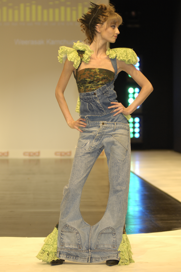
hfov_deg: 11.4
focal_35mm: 120
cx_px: 90
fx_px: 907
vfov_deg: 17.1
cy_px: 136
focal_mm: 80
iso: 320
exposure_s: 1/250
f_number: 3.2
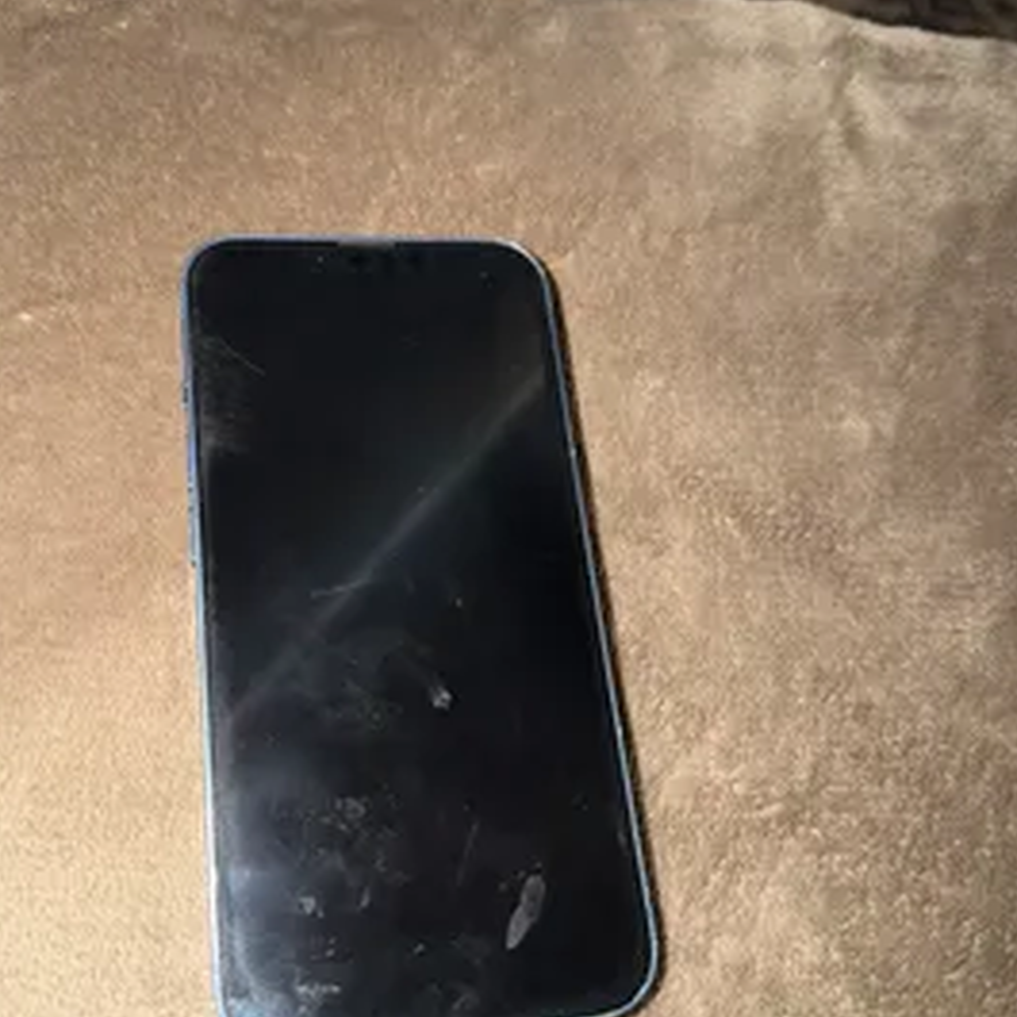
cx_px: 472
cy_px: 564
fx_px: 1064
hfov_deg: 51.1
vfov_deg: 51.0
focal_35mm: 32
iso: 50
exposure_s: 1/9
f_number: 1.78
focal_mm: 6.76
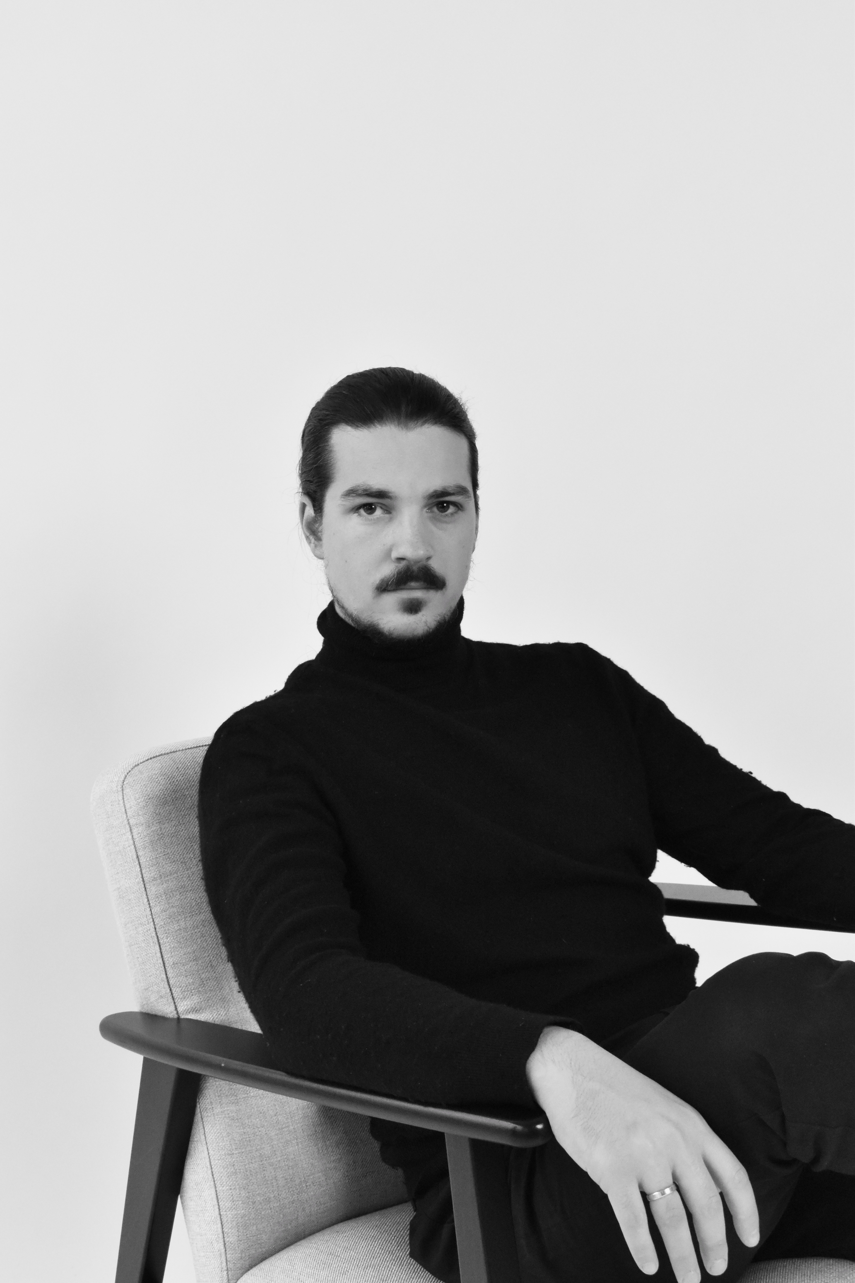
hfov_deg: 28.1
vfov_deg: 41.1
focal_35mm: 48
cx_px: 428
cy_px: 642
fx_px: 1710
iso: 3200
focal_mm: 32
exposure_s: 1/30
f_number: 14
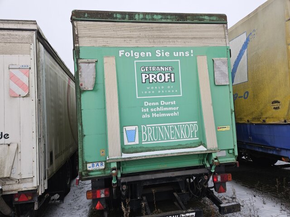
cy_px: 108
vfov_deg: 58.9
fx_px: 193
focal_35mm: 23
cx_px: 145
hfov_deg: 73.9
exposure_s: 1/100
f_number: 1.8
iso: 25
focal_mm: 5.4
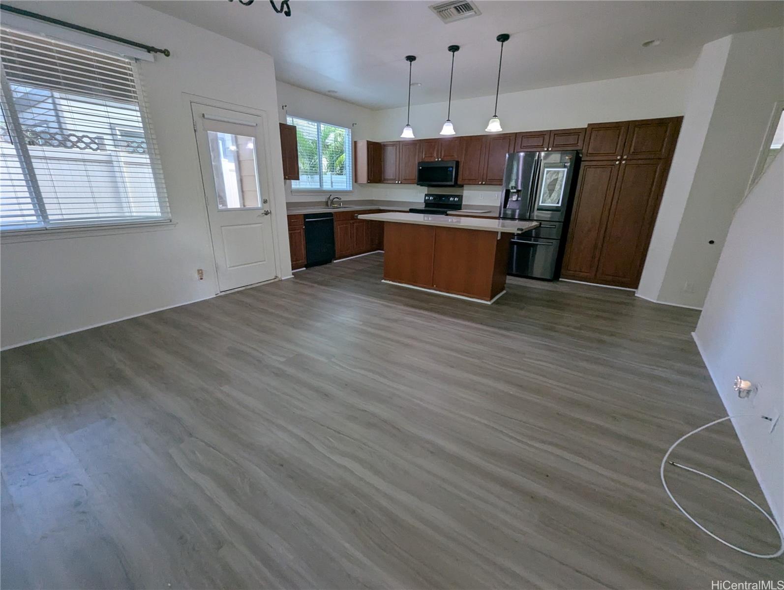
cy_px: 295
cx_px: 392
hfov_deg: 106.1
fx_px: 295
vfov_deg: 90.1
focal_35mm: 13
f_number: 2.2
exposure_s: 1/120
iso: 222
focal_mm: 1.95
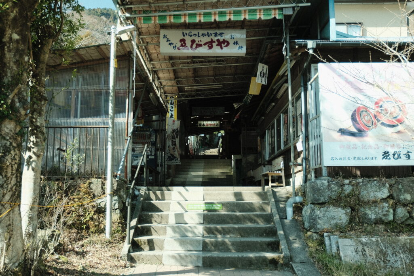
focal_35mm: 37
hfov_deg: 51.9
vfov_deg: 36.0
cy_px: 138
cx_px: 207
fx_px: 426
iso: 400
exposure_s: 1/320
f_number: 2.8
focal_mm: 24.9
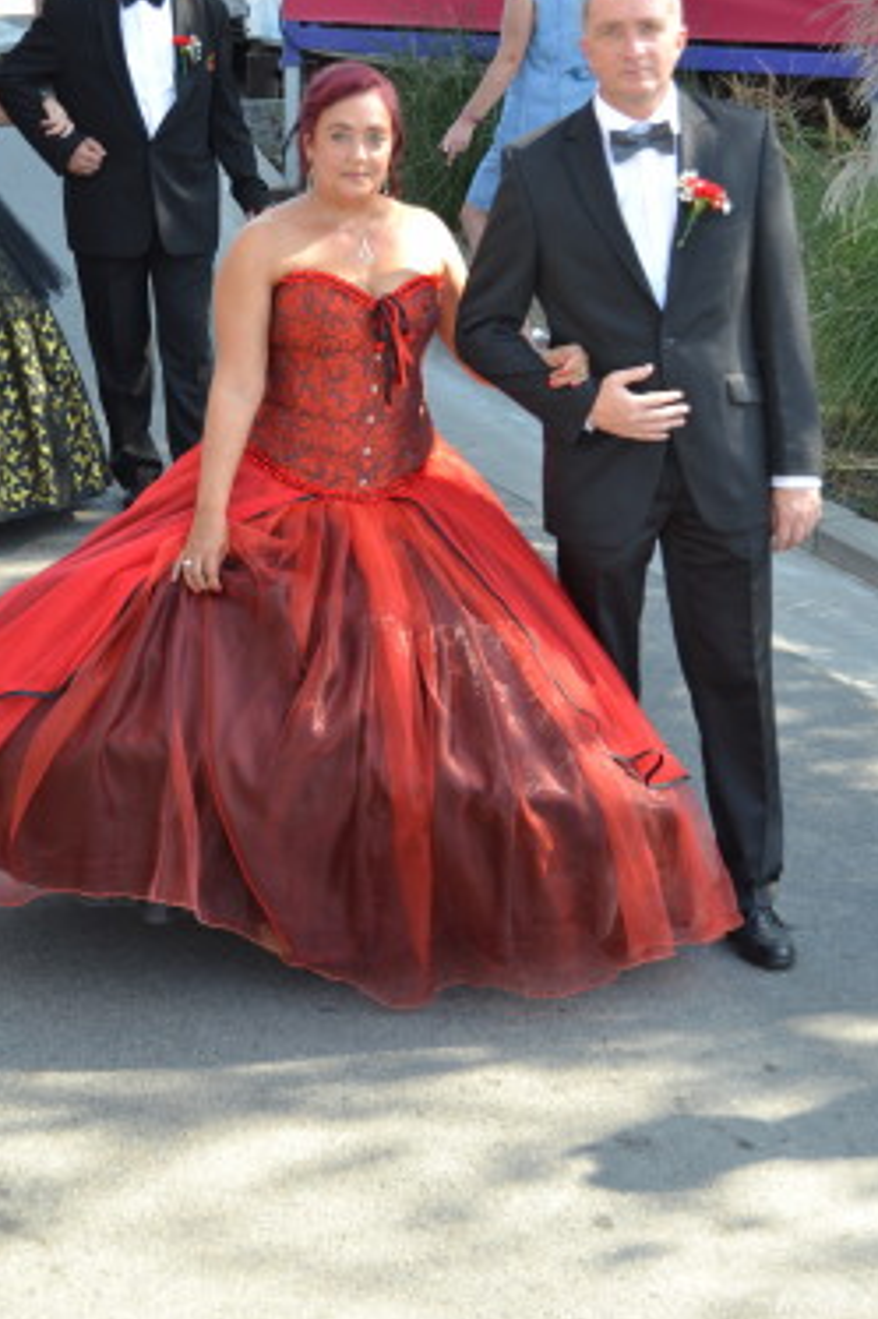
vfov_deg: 23.4
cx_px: 391
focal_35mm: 87
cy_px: 511
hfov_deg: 15.8
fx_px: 3172
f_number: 5.6
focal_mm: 45
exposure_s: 1/125
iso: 200
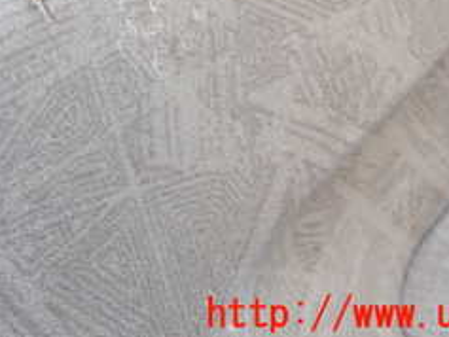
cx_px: 66
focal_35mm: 76
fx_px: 986
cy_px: -87
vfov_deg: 18.2
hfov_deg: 25.1
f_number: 2.3
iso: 100
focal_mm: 5.4
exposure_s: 1/80
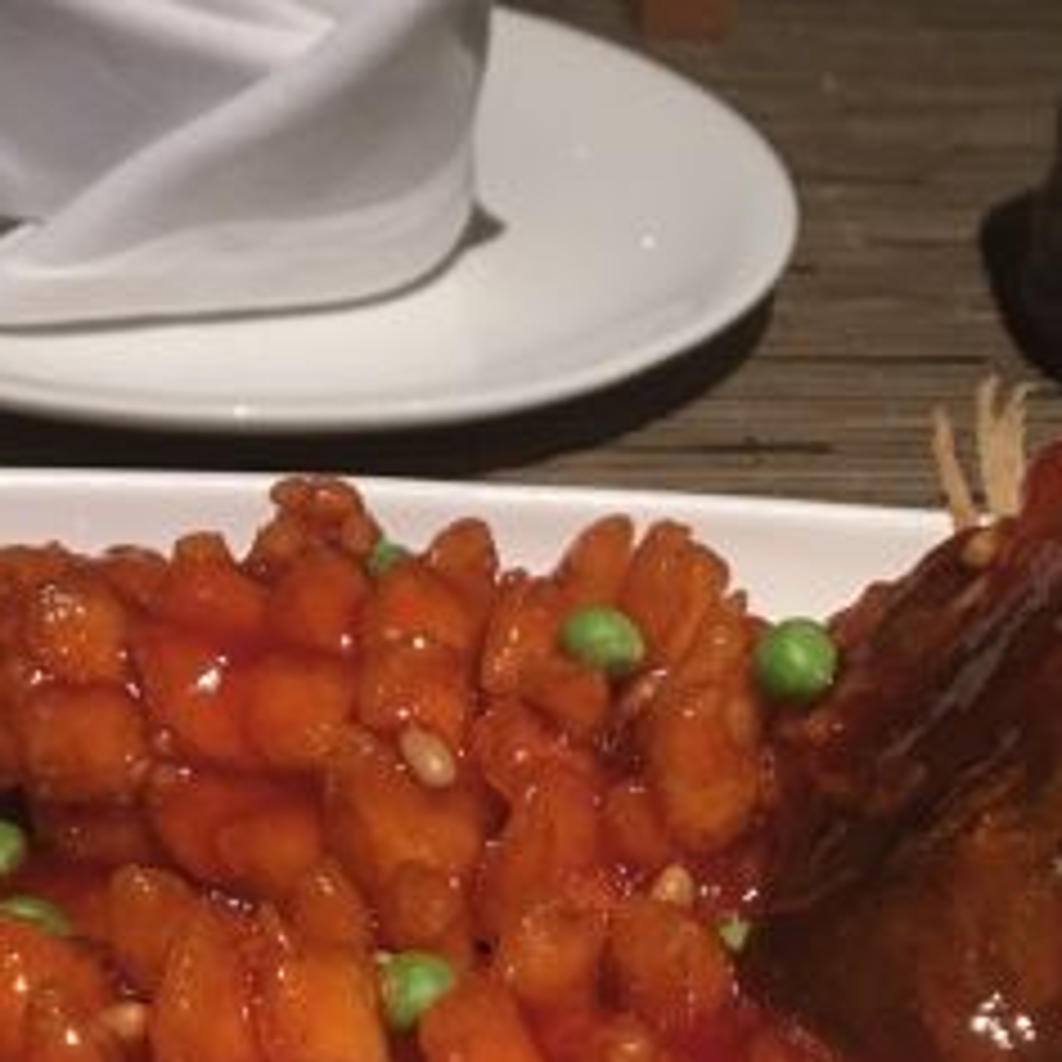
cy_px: 1037
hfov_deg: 22.8
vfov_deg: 22.0
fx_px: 2638
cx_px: 513
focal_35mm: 76
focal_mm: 4.15
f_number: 2.2
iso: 160
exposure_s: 1/33
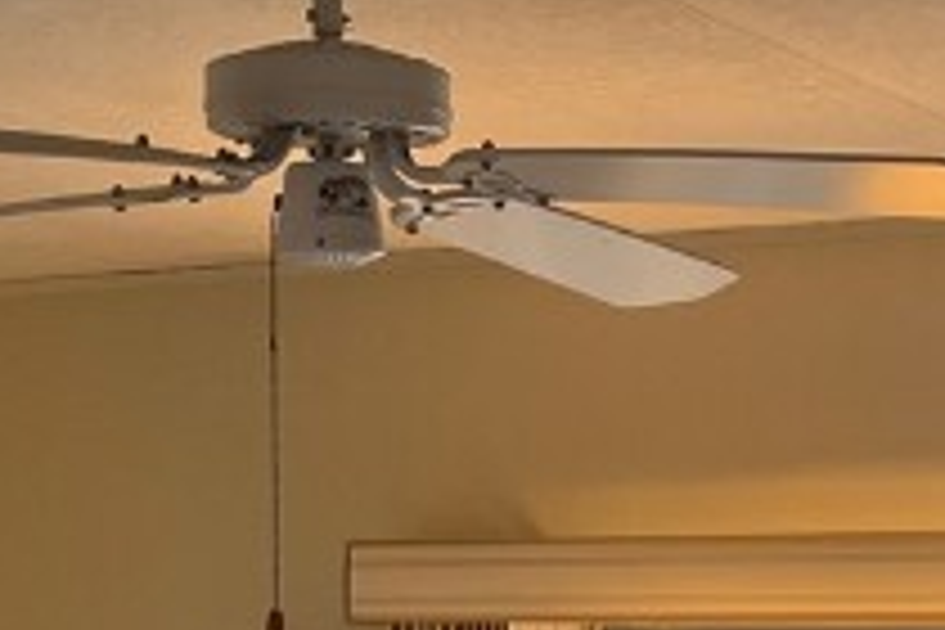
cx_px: 680
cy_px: 1544
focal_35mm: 132
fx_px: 3465
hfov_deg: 15.5
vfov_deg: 9.2
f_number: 1.6
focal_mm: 5.1
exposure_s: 1/120
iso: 100
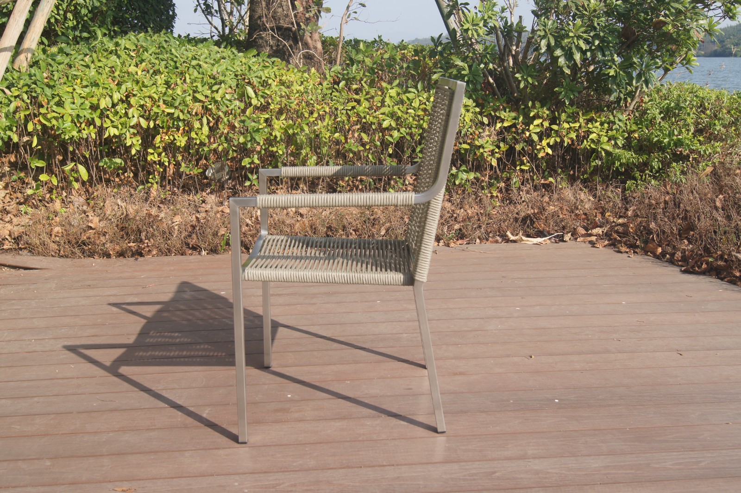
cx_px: 370
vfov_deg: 34.2
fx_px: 802
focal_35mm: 39
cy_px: 246
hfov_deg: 49.6
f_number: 8
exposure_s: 1/160
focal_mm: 26
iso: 100
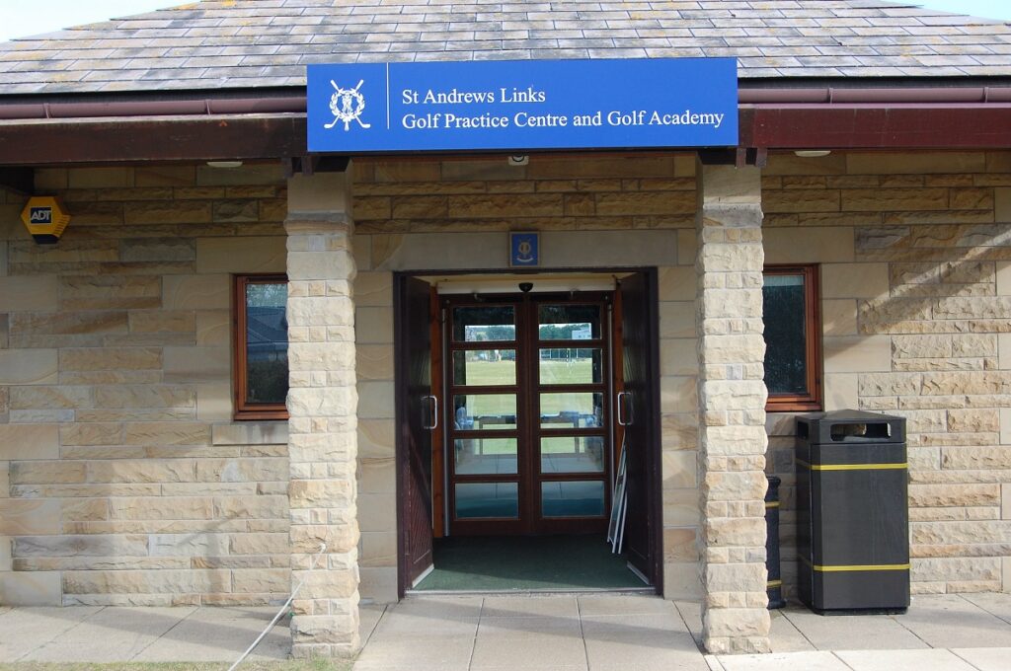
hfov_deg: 43.7
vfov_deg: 29.8
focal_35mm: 45
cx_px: 506
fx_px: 1262
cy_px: 336
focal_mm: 30
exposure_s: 1/125
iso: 400
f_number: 9
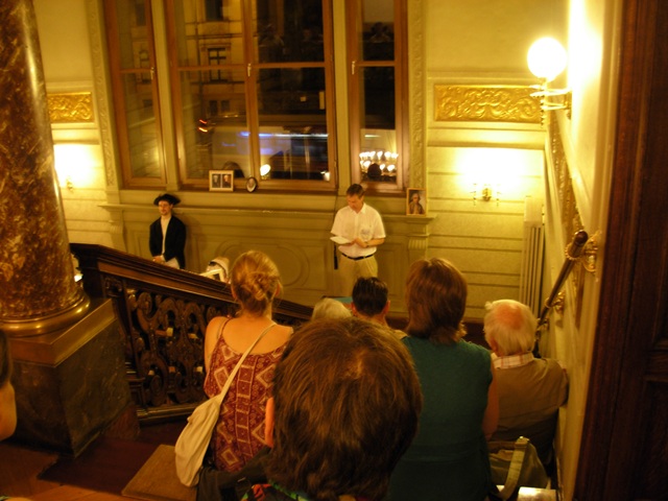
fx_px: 733
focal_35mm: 38
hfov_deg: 49.0
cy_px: 250
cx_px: 334
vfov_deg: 37.7
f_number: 2.9
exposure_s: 1/4
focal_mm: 6.3
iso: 149
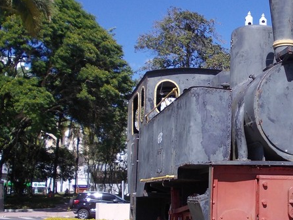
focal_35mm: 65
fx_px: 550
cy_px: 134
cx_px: 241
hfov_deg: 29.0
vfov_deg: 22.5
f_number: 6.2
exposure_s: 1/250
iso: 80
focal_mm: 5.3
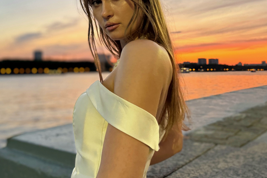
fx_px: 274
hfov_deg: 51.2
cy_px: 58
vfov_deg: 35.5
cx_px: 97
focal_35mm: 37
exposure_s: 1/60.2
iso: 400
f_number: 1.78
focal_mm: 6.76
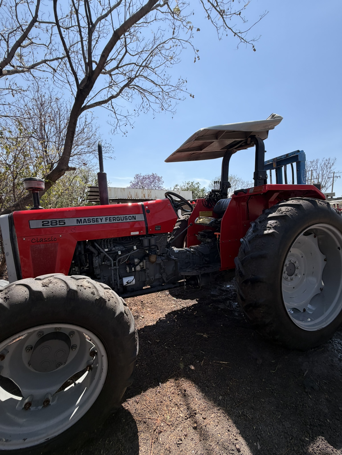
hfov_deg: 85.7
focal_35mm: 14
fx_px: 184
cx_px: 171
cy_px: 228
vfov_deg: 102.1
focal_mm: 2.22
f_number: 2.2
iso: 32
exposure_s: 1/770
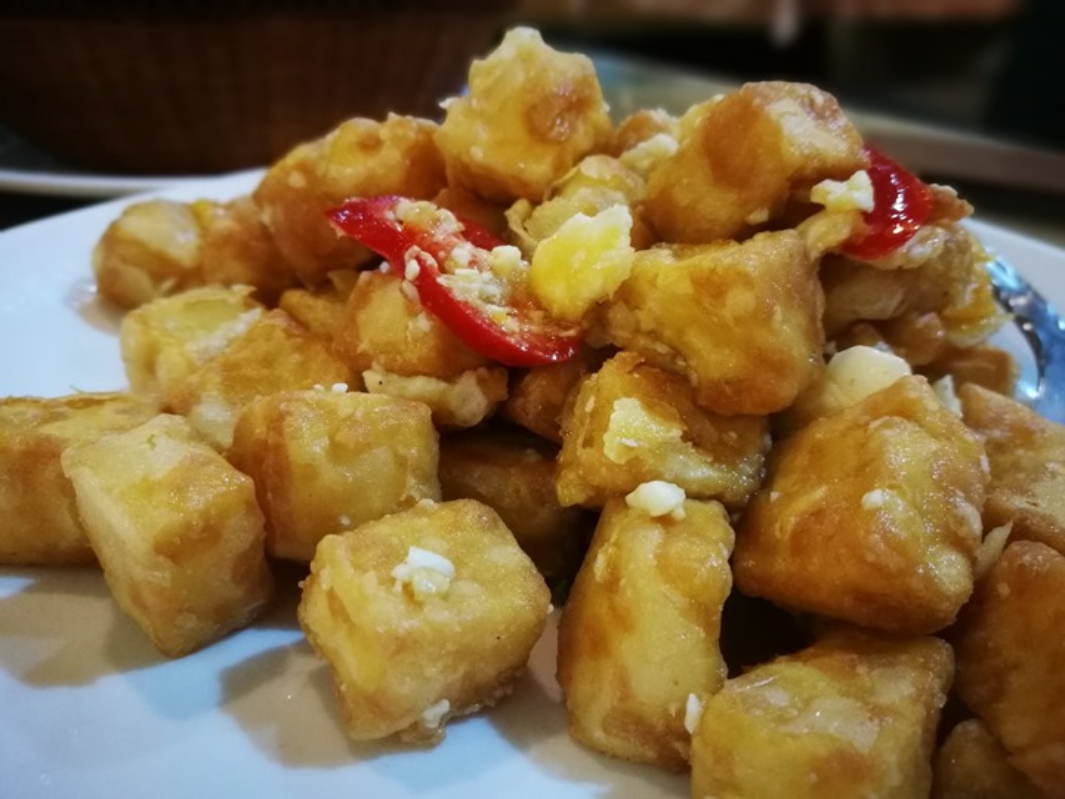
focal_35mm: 27
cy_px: 400
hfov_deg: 65.3
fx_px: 831
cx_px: 532
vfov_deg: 51.4
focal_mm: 4.5
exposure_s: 1/17.1
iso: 800
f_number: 4
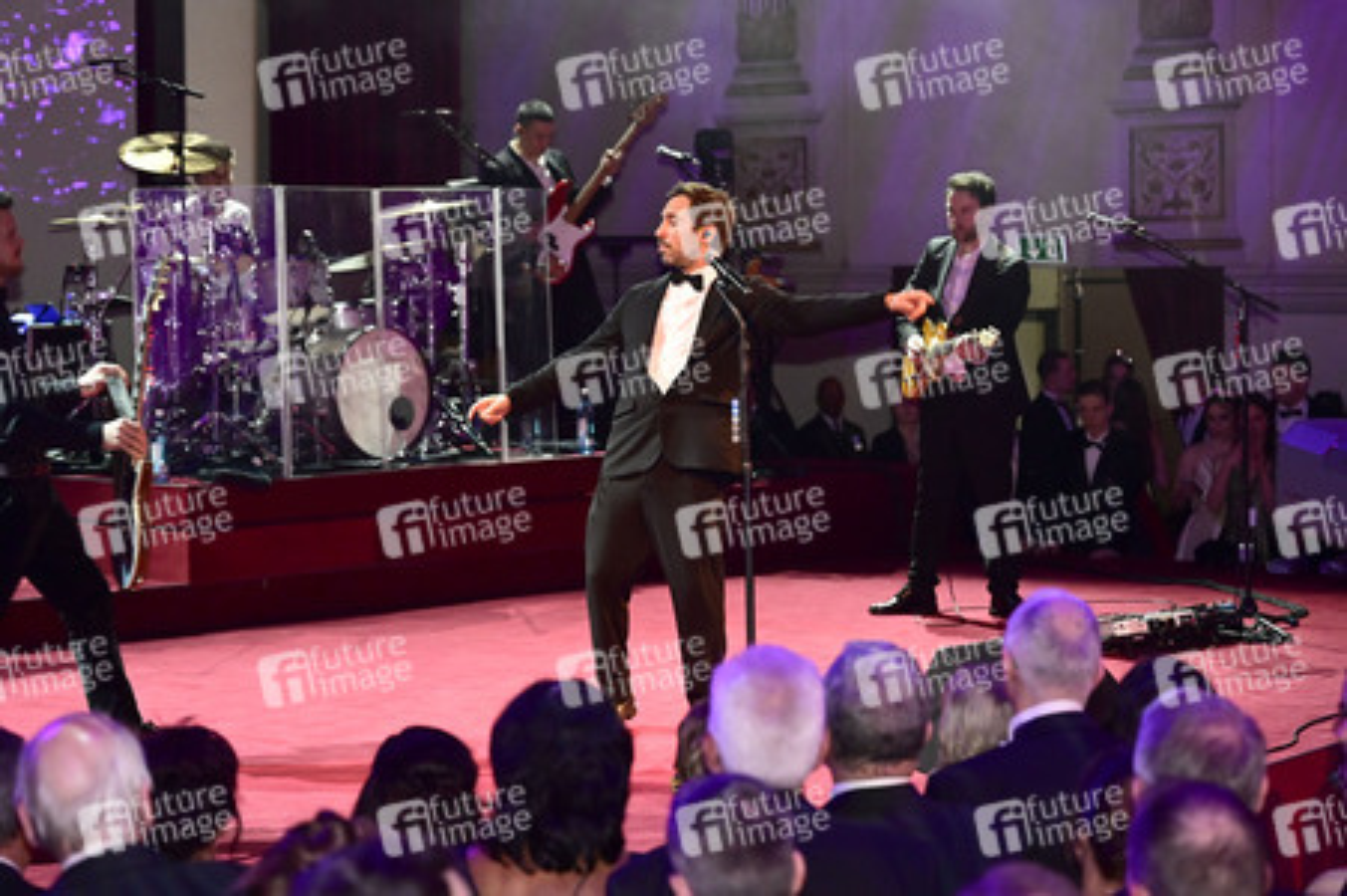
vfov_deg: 19.4
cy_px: 448
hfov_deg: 28.9
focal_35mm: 70
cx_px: 674
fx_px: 2617
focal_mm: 70
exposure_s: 1/200
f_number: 3.2
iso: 5000
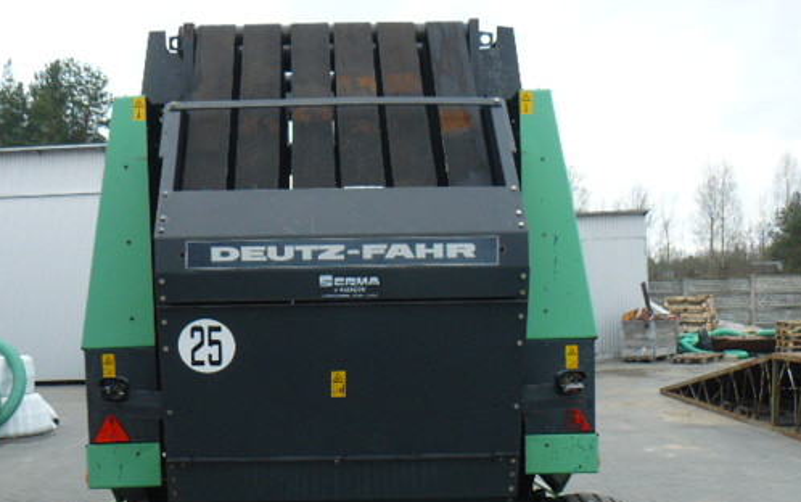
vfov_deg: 26.2
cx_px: 322
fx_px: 1070
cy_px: 346
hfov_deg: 40.8
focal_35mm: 49
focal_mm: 6
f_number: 4
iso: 100
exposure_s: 1/250
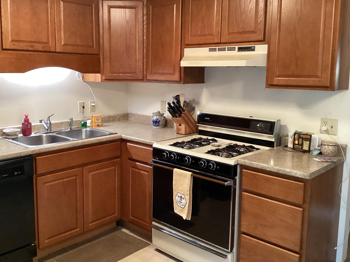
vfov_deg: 40.7
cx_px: 166
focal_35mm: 35
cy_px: 120
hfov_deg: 52.6
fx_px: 354
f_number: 2.4
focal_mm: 3.3
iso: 250
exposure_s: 1/50
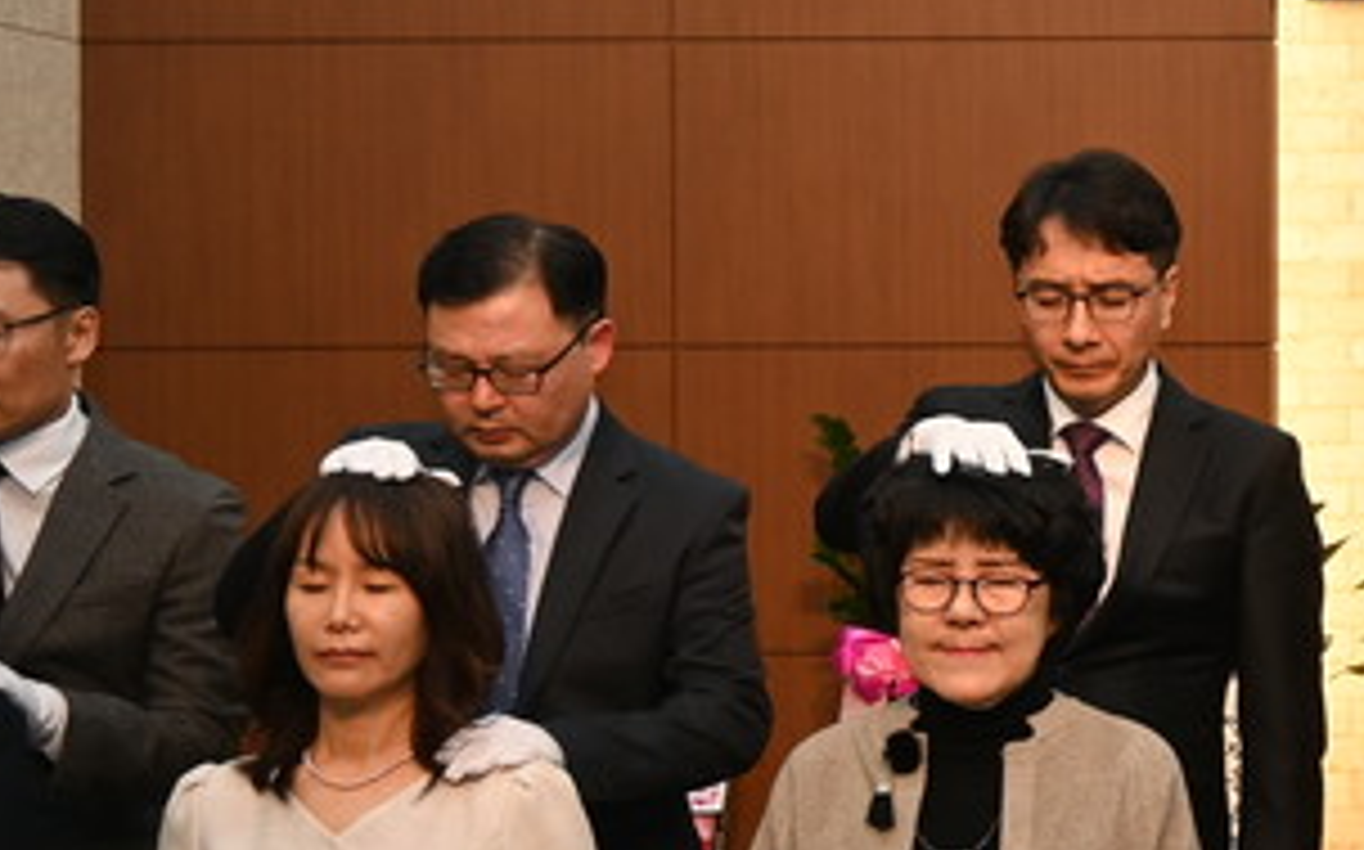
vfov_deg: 11.6
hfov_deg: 16.8
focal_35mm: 113
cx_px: 2017
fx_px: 4201
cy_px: 416
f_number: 4
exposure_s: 1/60
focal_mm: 17.5
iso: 320
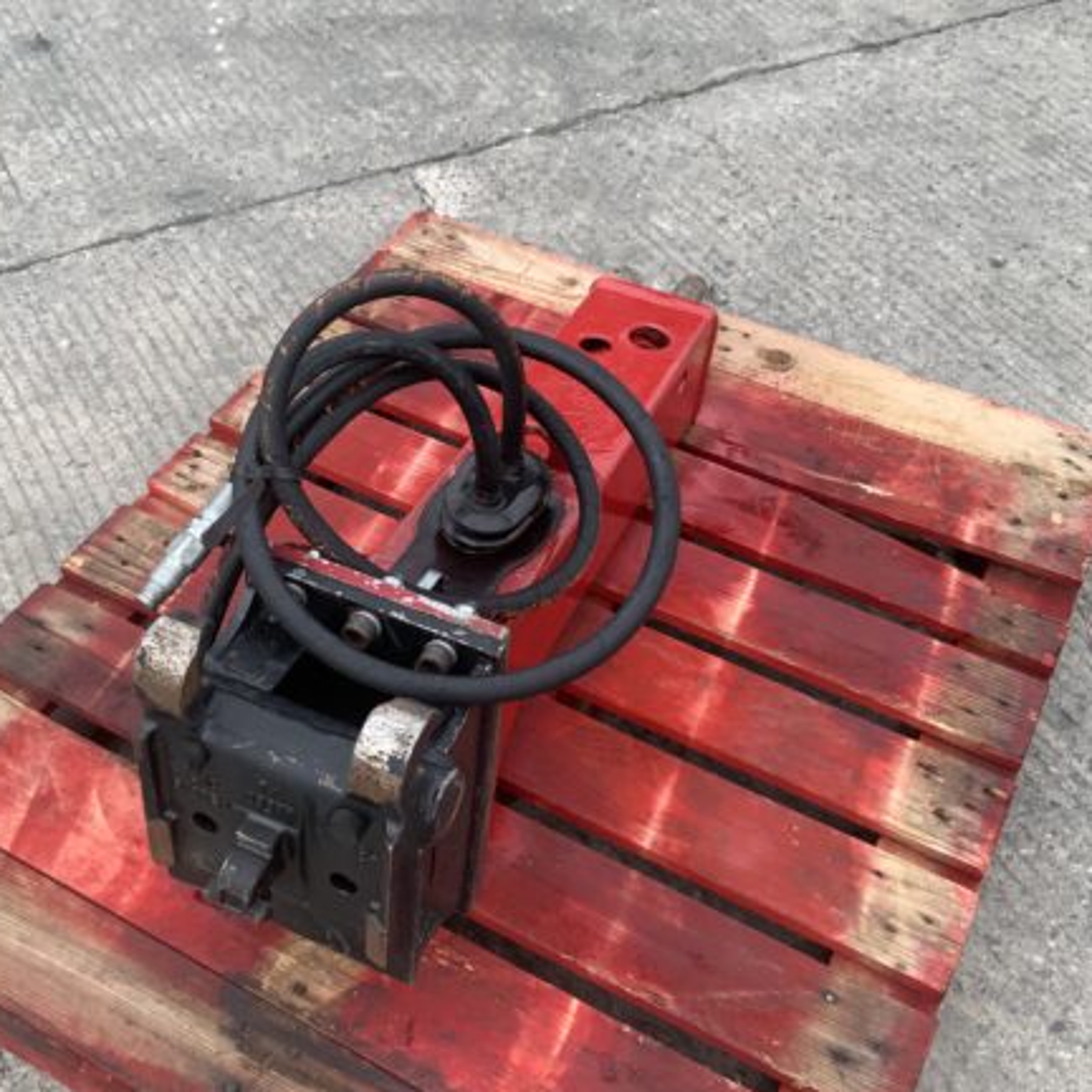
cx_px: 495
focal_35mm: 38
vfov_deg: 43.8
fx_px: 1356
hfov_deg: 43.8
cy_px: 586
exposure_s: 1/351
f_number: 1.8
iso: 16
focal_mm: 3
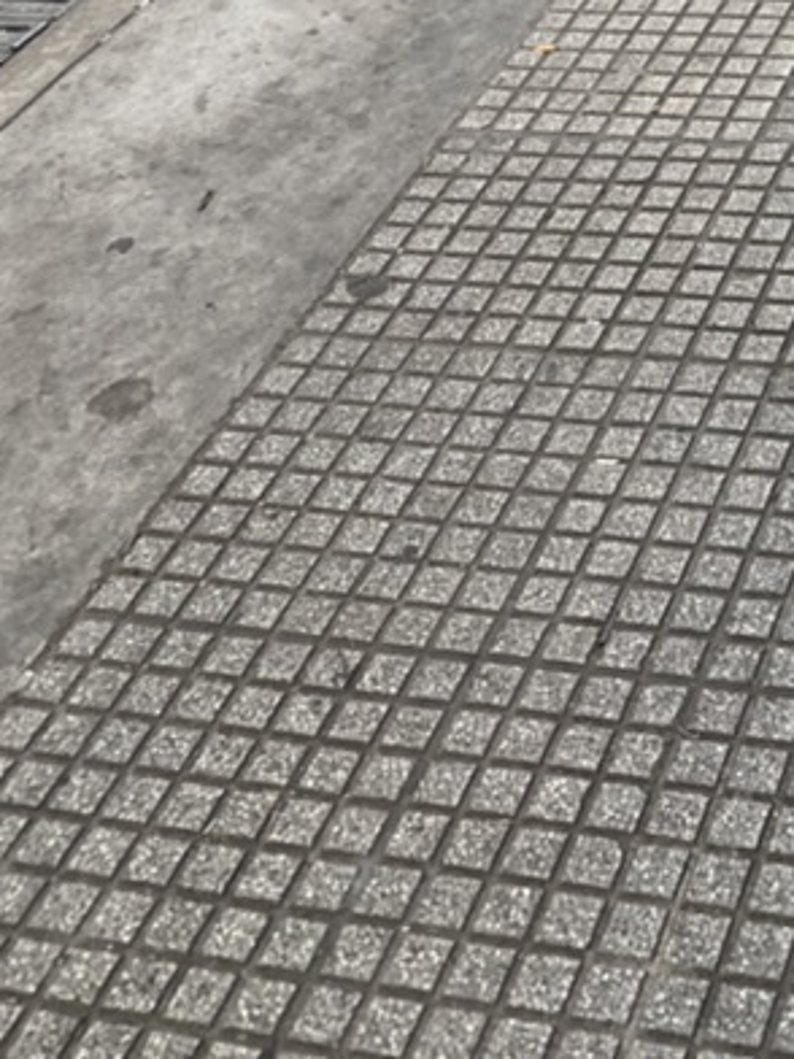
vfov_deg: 25.4
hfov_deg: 20.6
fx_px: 2080
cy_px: -240
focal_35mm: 68
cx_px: 867
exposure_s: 1/122
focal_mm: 4.25
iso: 40
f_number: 1.8
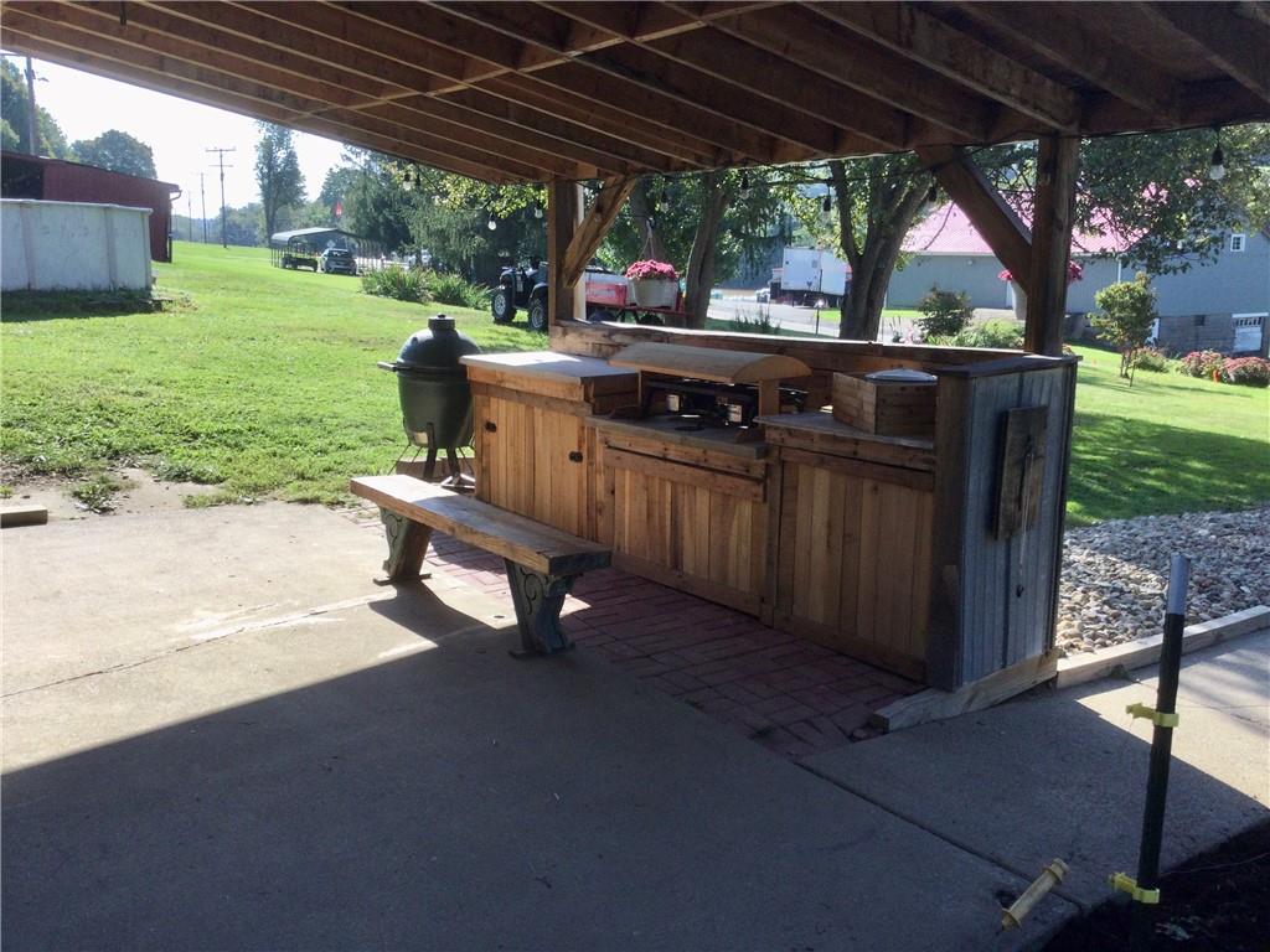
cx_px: 635
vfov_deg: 45.4
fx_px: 1137
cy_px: 476
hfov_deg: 58.4
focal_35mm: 31
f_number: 2.4
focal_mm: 3.3
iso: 25
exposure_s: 1/532
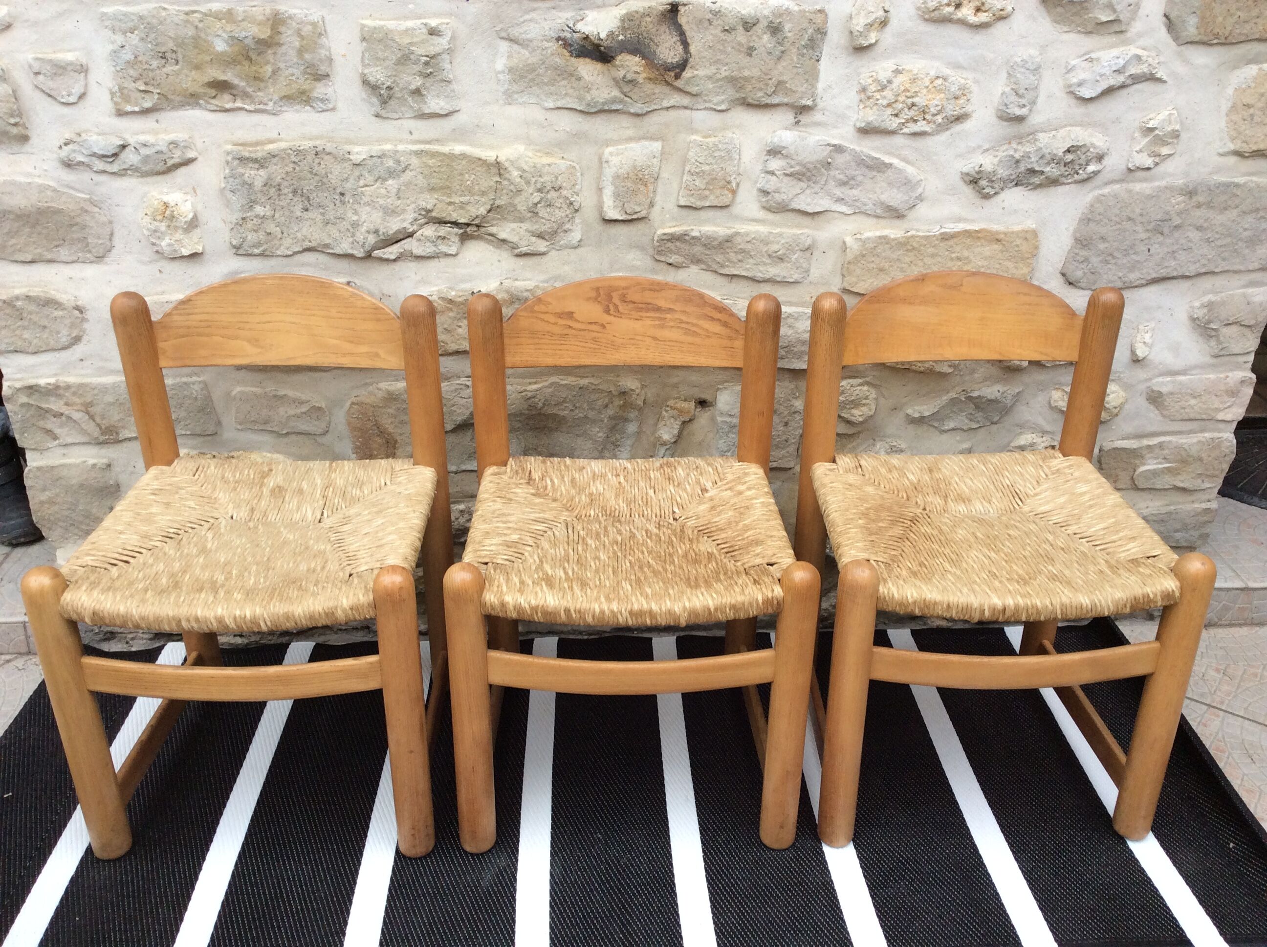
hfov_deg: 56.9
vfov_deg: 44.1
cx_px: 634
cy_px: 474
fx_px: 1170
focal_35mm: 32
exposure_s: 1/100
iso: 40
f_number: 2.4
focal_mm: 3.3
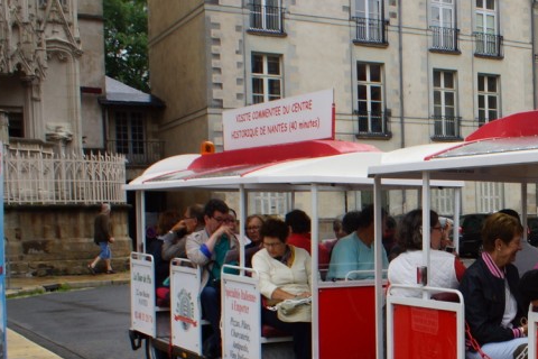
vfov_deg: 21.0
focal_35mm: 64
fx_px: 956
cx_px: 546
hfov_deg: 29.2
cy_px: 275
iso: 100
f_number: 11
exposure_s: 1/100
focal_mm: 20
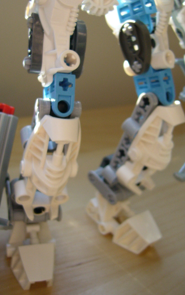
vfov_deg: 45.2
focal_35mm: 44
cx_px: 92
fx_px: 355
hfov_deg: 29.2
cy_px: 129
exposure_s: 1/160
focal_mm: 5.8
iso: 100
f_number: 2.8
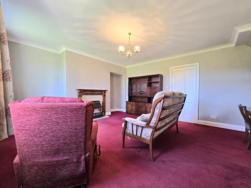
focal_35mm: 13
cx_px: 126
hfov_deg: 106.2
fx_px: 94
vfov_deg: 89.9
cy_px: 94
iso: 125
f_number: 2.2
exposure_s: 1/50.3
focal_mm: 2.2
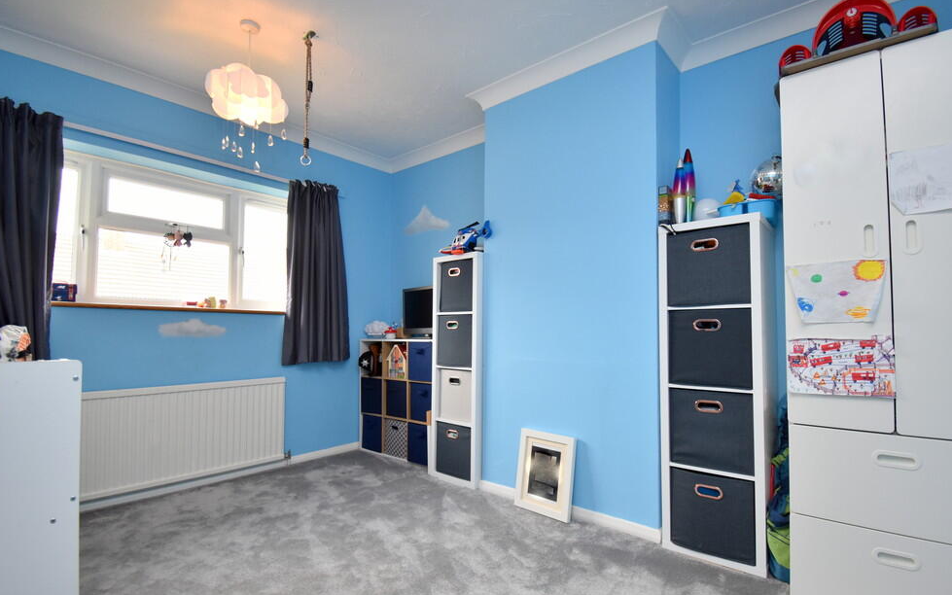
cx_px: 490
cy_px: 322
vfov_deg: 71.1
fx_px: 415
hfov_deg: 97.8
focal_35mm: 16
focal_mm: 10
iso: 800
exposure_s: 1/200
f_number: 5
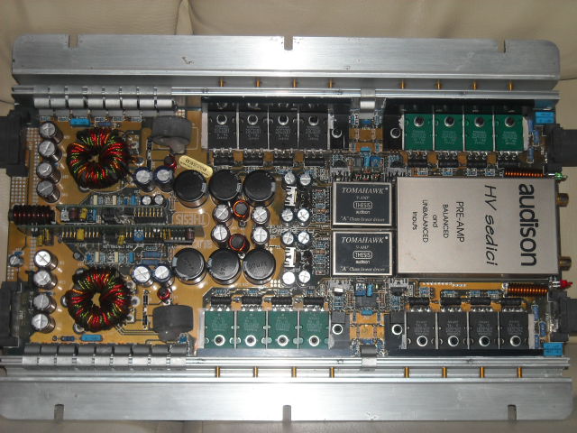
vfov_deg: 19.4
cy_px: 216
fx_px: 1267
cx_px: 288
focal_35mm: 76
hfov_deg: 25.7
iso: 64
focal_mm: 12.3
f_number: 3.9
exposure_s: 1/125
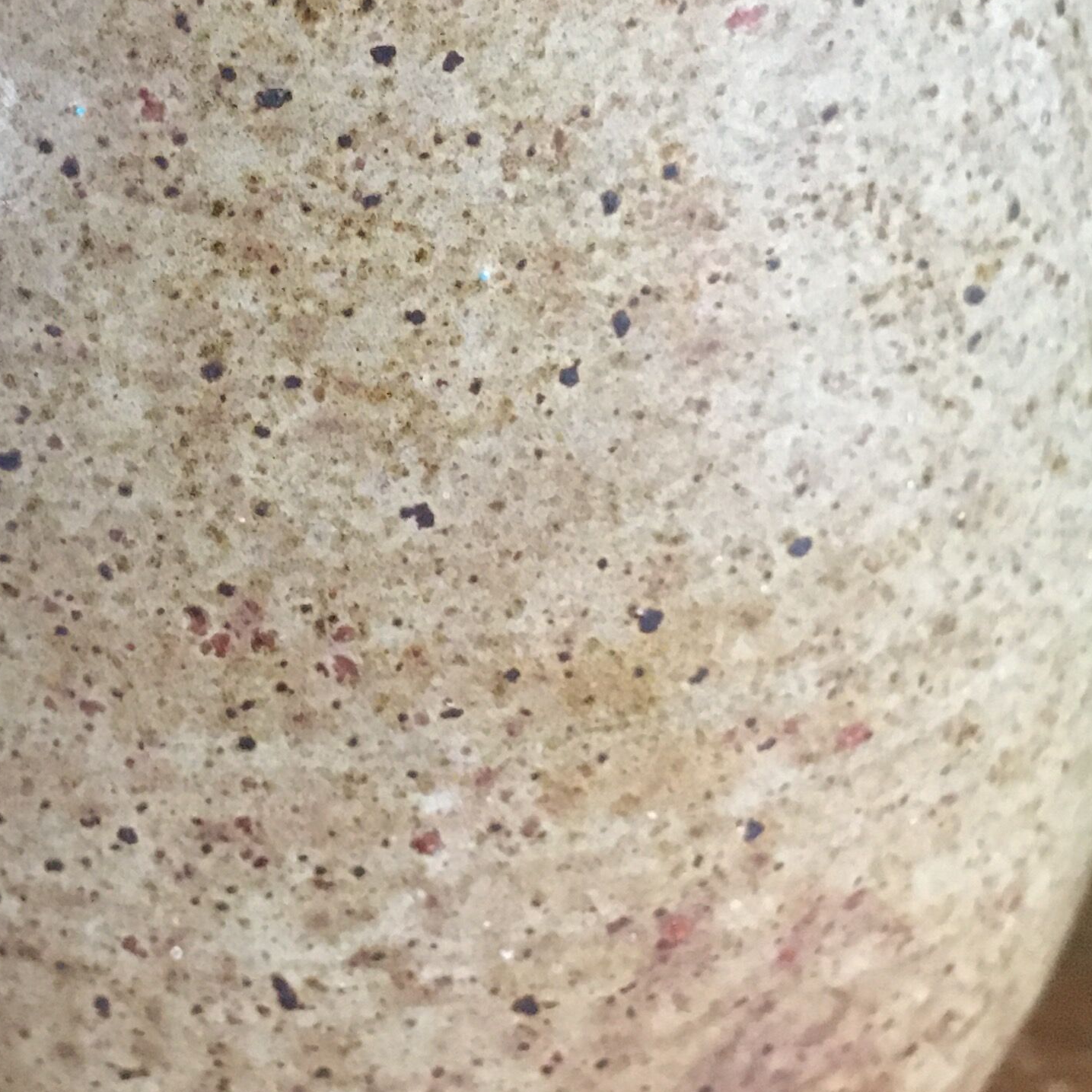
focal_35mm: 72
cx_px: 228
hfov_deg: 23.7
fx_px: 2570
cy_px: 322
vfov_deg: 23.8
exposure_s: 1/17
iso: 250
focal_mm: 4.15
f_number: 2.2
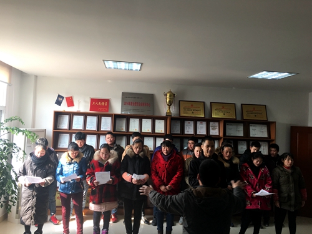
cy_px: 117
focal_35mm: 29
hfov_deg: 61.7
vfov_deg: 48.2
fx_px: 261
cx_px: 156
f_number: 2.2
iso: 25
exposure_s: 1/50
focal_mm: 4.15
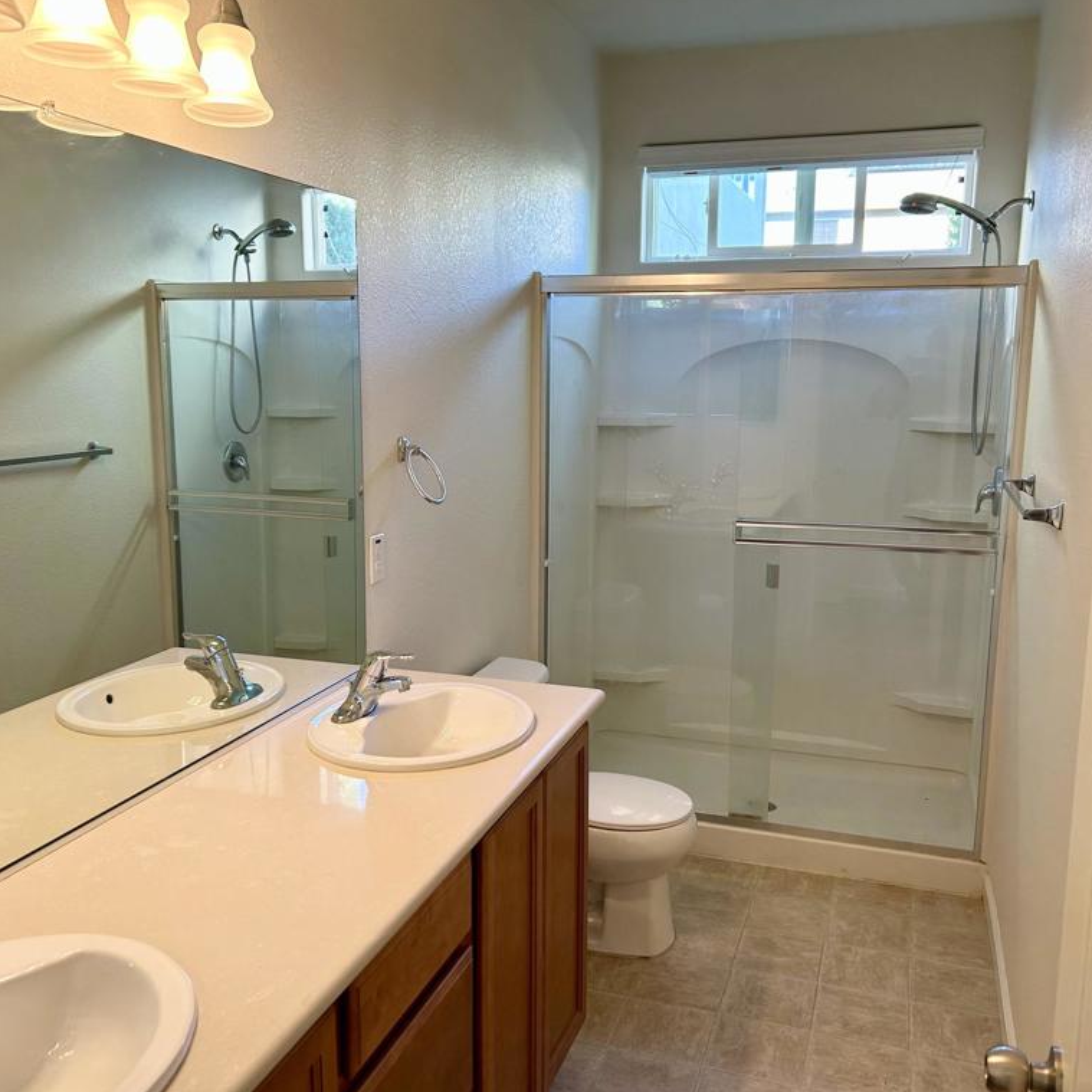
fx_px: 1106
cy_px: 544
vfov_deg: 52.5
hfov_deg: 52.5
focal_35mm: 31
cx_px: 527
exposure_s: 1/60
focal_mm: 5.7
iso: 80
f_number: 1.5
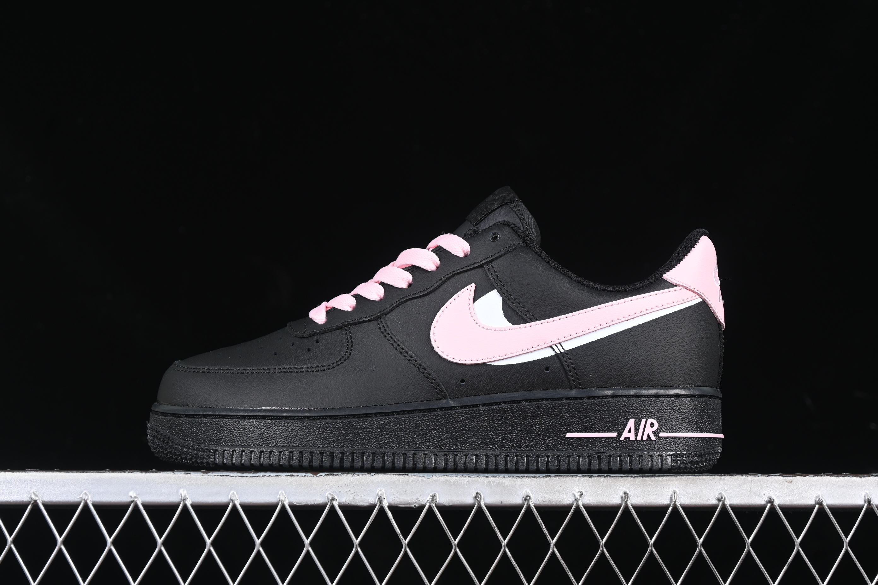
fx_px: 1829
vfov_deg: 18.2
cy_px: 292
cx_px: 439
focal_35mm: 75
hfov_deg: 27.0
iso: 160
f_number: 6.3
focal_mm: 50
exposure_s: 1/60
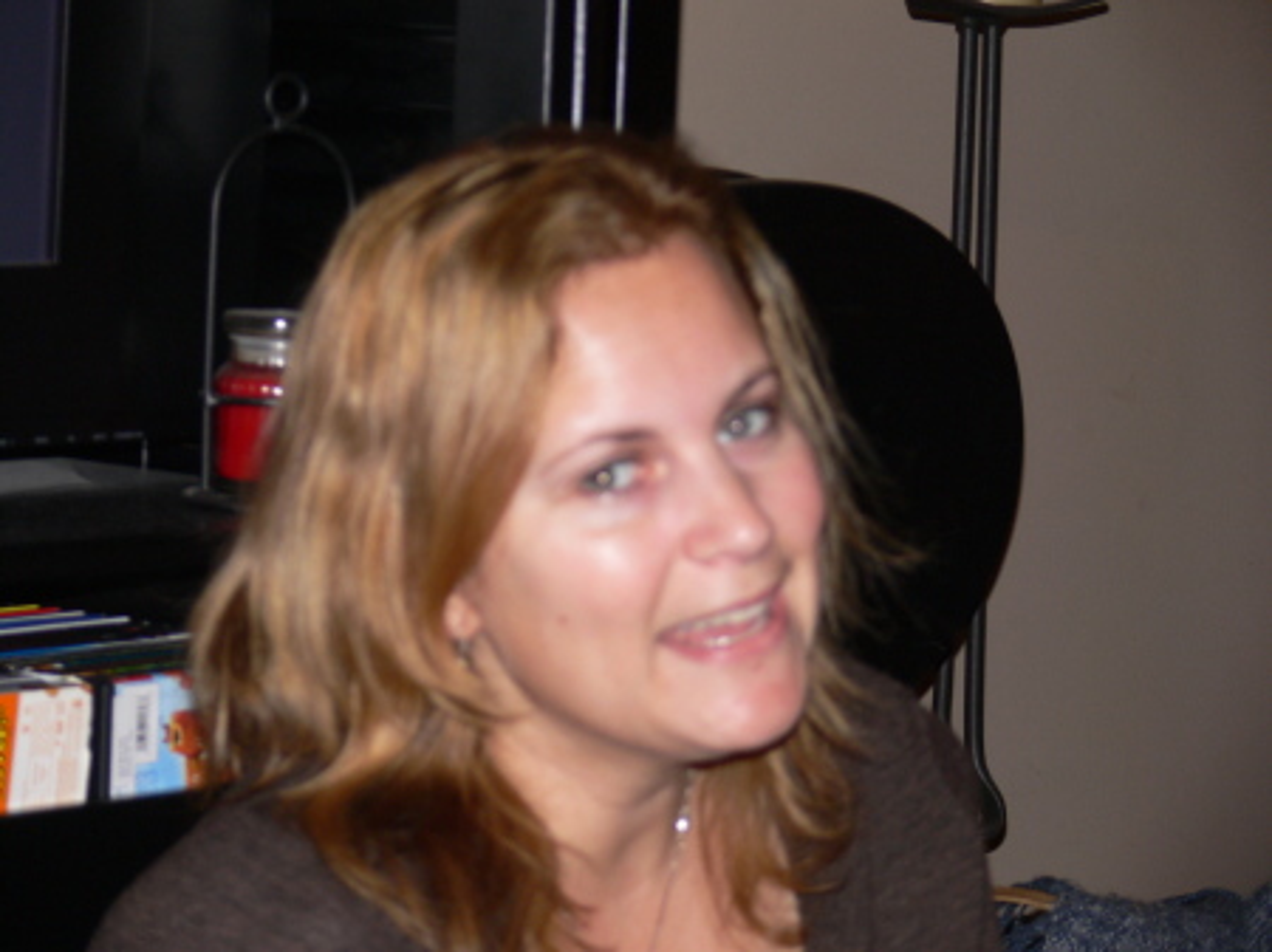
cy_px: 476
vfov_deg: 10.3
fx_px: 5289
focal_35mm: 144
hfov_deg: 13.7
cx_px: 636
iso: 100
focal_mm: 30.5
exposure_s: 1/30
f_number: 3.6
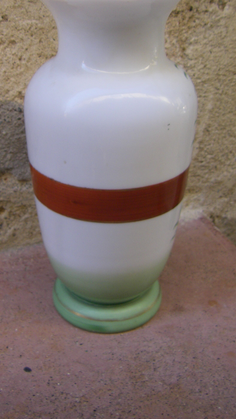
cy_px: 182
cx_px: 78
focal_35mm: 48
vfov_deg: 42.8
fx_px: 534
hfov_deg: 24.8
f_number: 3.5
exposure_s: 1/100
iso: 160
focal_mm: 6.3
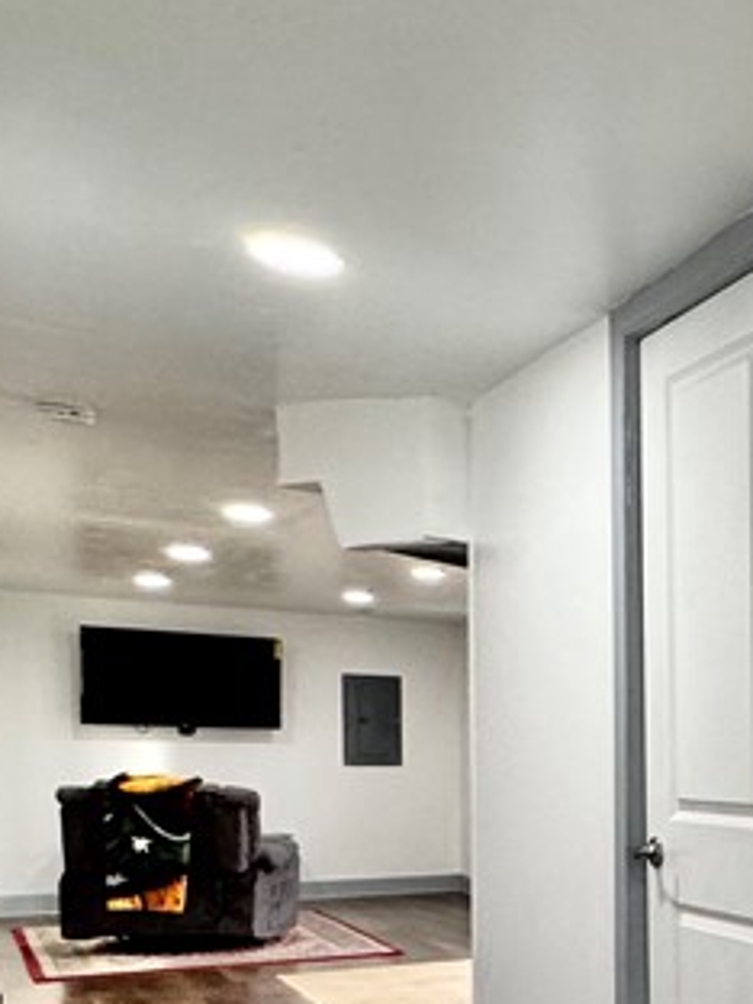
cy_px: 817
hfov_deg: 24.0
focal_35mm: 46
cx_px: 1162
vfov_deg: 39.5
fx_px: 1334
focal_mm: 2.22
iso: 200
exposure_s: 1/120
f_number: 2.2
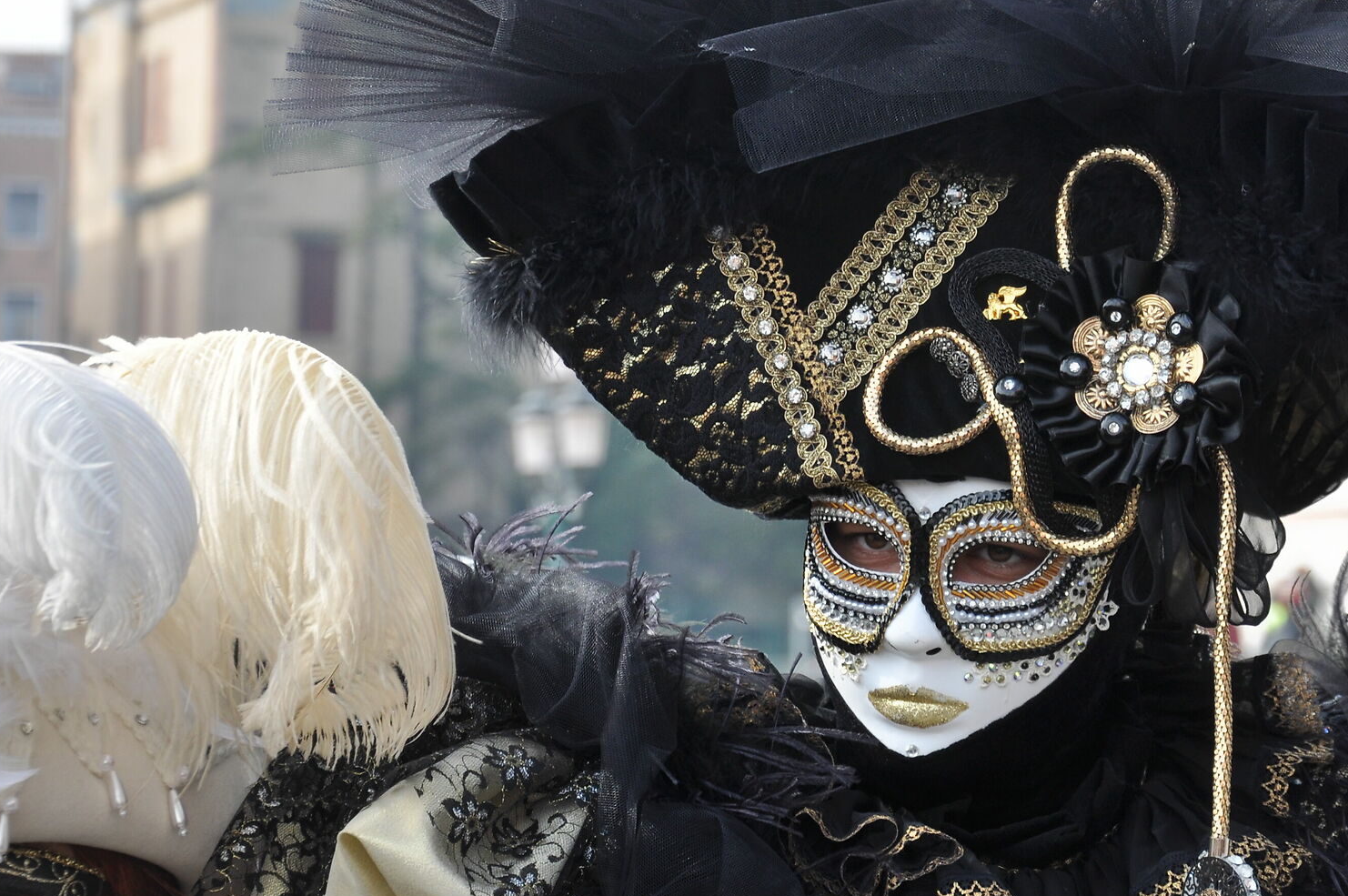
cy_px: 178
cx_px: 903
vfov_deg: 8.0
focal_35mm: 170
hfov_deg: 12.1
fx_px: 6359
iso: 200
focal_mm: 70
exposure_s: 1/250
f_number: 8
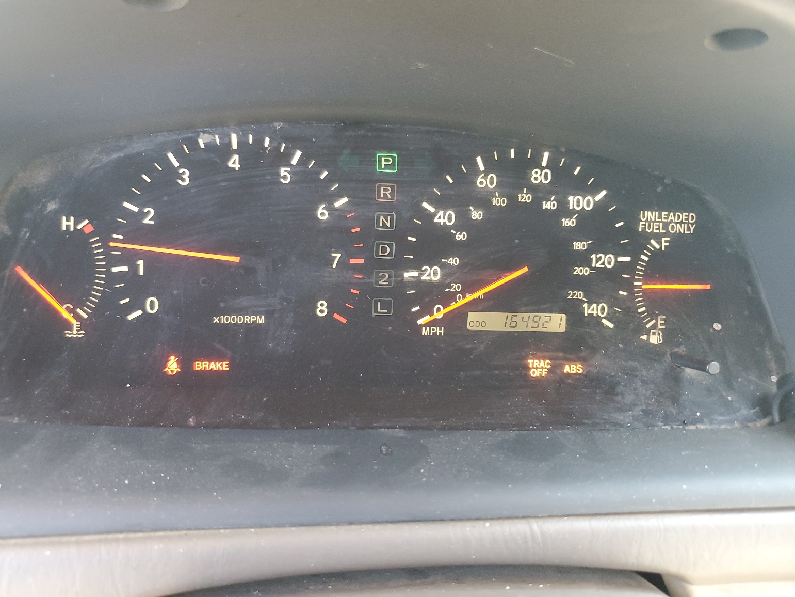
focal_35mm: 27
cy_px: 294
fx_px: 620
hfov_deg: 65.3
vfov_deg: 51.4
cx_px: 384
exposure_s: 1/60.2
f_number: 1.5
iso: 209
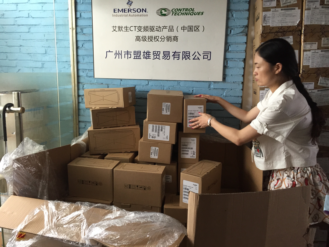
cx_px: 164
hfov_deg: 61.7
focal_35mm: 29
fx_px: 276
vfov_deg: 48.2
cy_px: 124
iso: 200
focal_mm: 4.15
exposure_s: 1/30
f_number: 2.2
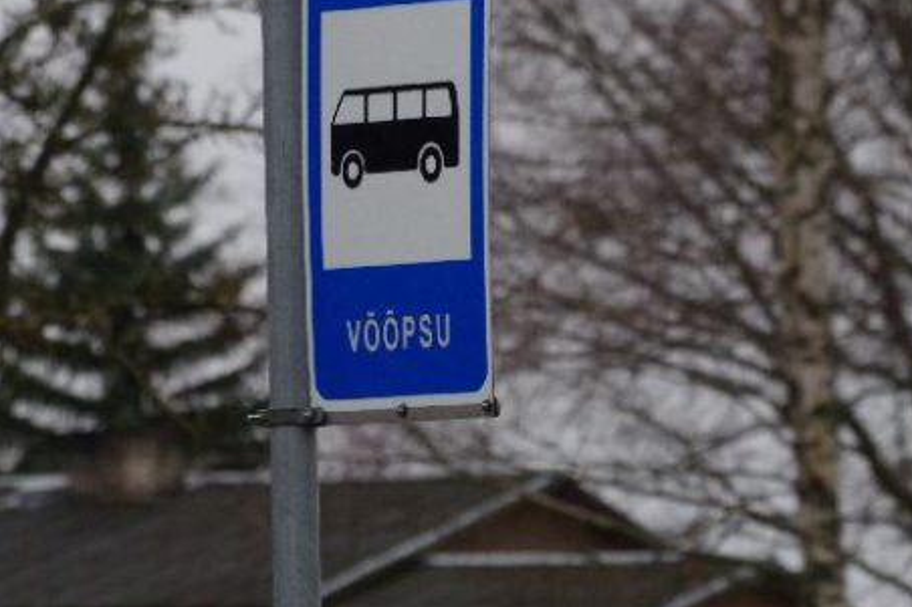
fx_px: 12915
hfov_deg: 4.0
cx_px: 482
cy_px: 238
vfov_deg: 2.7
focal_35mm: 510
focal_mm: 200
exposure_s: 1/250
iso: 1600
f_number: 9
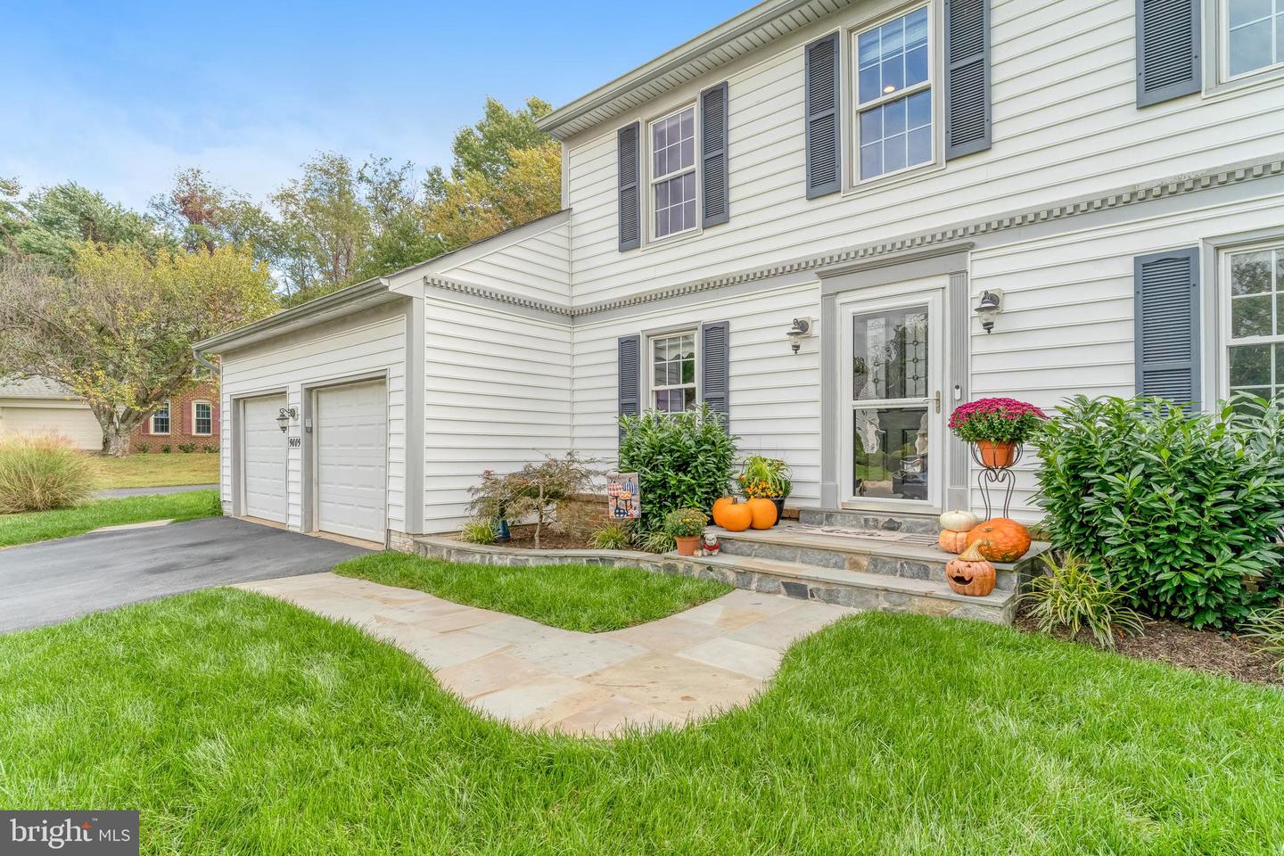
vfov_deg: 70.4
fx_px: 606
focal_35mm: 17
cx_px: 642
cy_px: 428
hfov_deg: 93.3
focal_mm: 17
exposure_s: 1/500
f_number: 8
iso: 1250
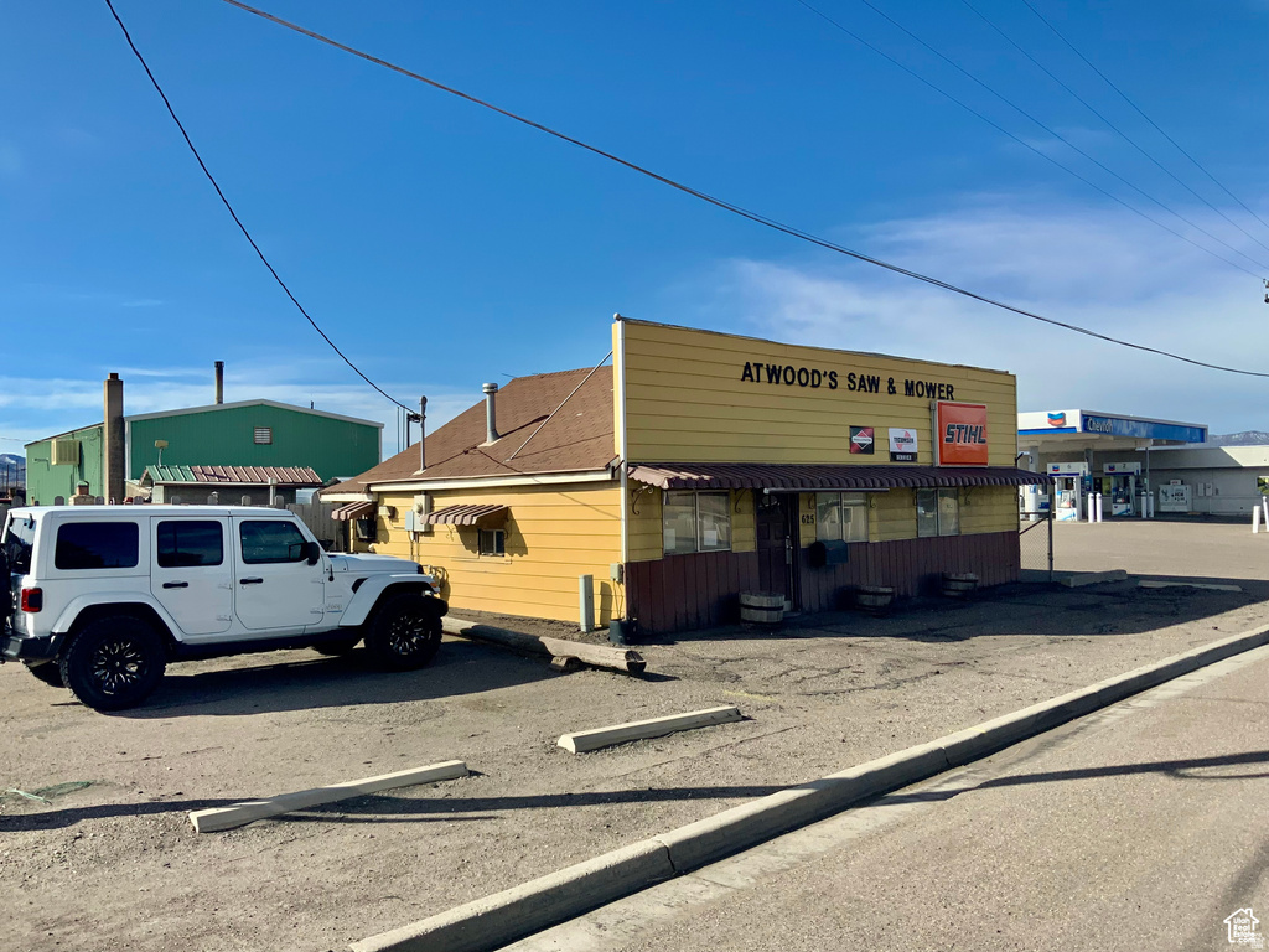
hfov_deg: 61.7
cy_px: 476
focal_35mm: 29
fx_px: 1063
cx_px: 634
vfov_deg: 48.2
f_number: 1.8
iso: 16
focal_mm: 3
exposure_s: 1/2320
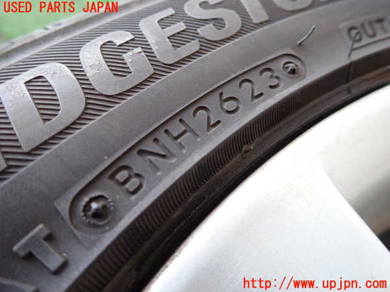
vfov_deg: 54.9
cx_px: 195
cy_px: 146
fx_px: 282
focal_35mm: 25
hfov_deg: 69.4
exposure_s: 1/30
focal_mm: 4.5
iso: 250
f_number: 2
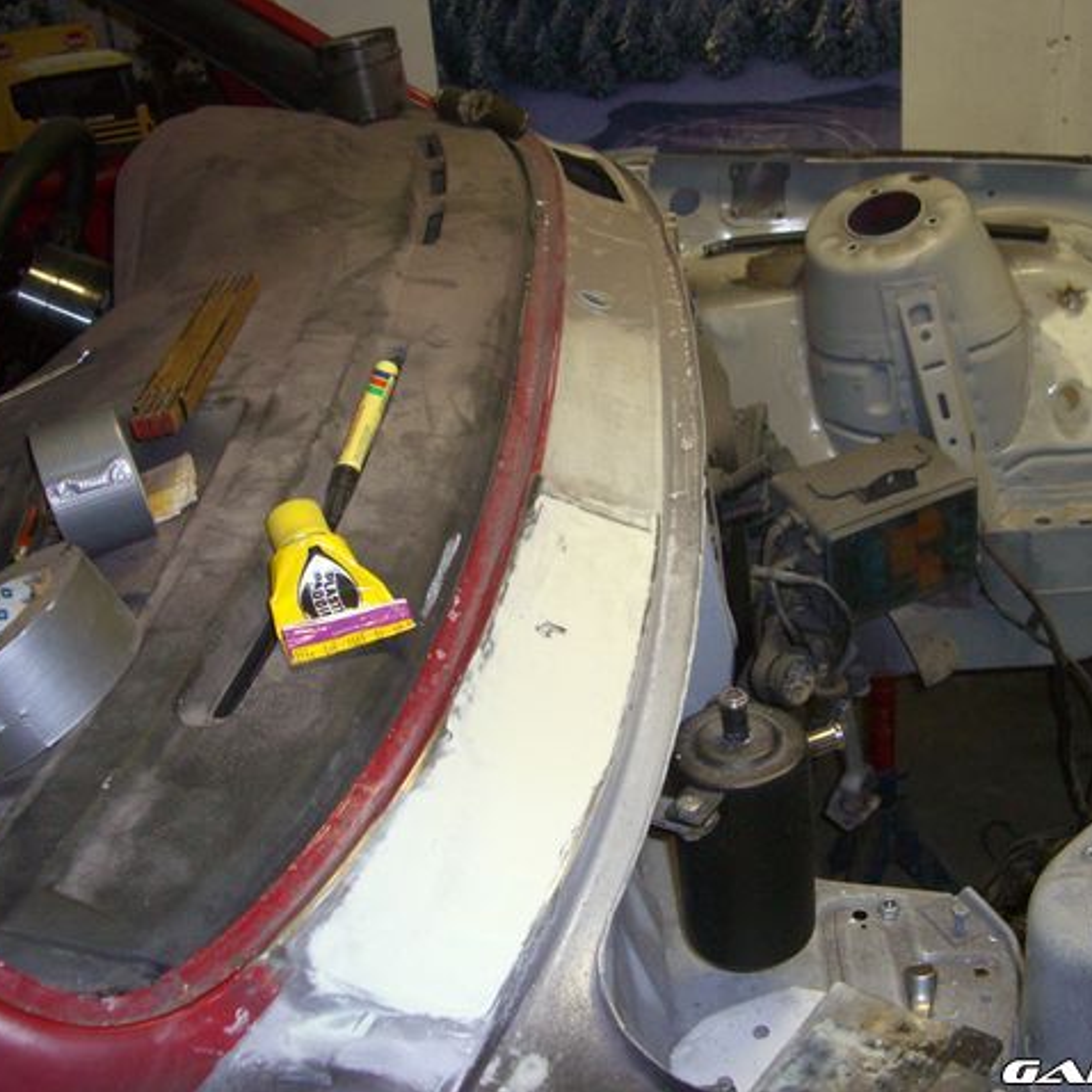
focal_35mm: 45
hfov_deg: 37.4
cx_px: 663
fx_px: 1606
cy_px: 546
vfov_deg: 37.6
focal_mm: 7.9
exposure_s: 1/60
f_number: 2.8
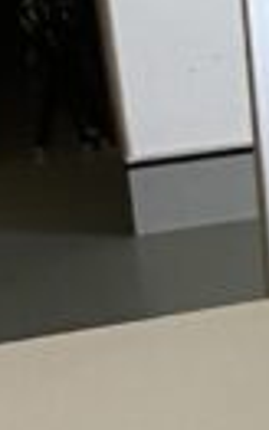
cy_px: 151
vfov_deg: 9.7
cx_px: 909
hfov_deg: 5.6
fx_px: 2519
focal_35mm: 215
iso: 160
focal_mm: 4.25
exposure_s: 1/50
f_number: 1.8
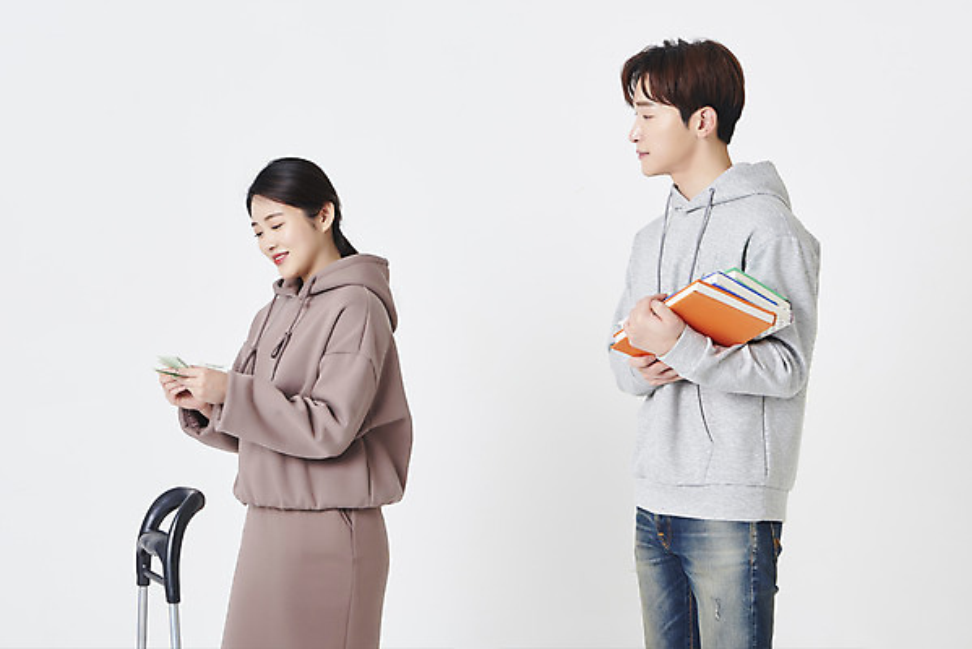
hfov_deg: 28.8
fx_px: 1891
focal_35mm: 70
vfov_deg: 19.5
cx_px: 486
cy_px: 324
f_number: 13
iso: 100
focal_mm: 70
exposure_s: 1/125
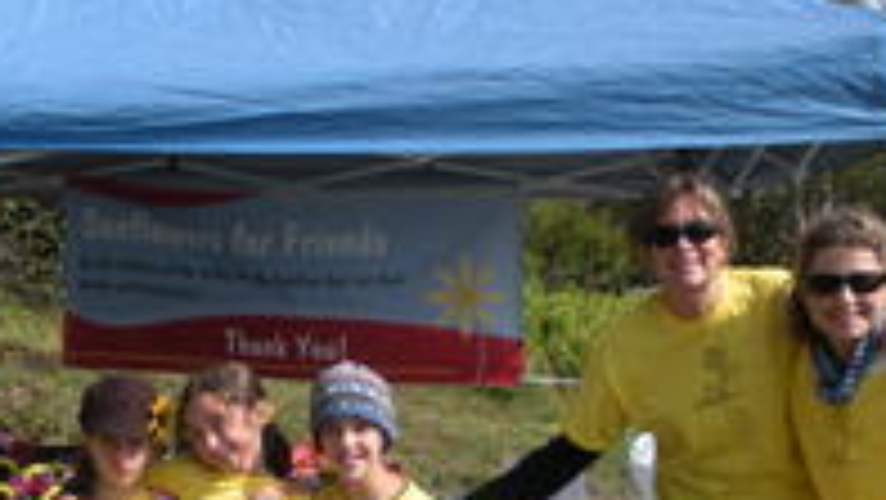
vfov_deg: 15.4
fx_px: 1833
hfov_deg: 27.0
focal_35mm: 78
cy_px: 435
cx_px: 313
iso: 64
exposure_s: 1/613
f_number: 3.5
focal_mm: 6.3
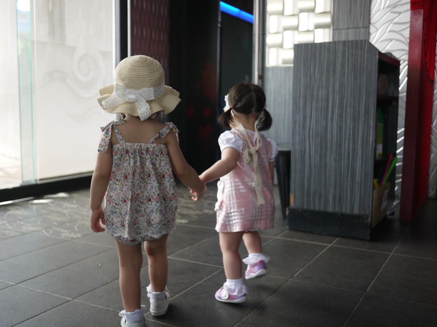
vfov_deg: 36.0
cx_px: 218
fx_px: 505
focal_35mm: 40
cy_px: 164
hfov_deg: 46.8
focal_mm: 20
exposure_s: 1/250
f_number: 1.7
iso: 160
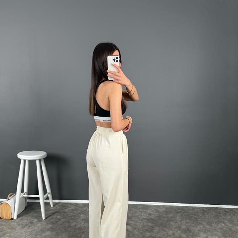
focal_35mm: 31
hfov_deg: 52.5
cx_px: 115
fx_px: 241
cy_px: 146
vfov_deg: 52.1
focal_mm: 6.86
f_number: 1.78
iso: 100
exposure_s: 1/121
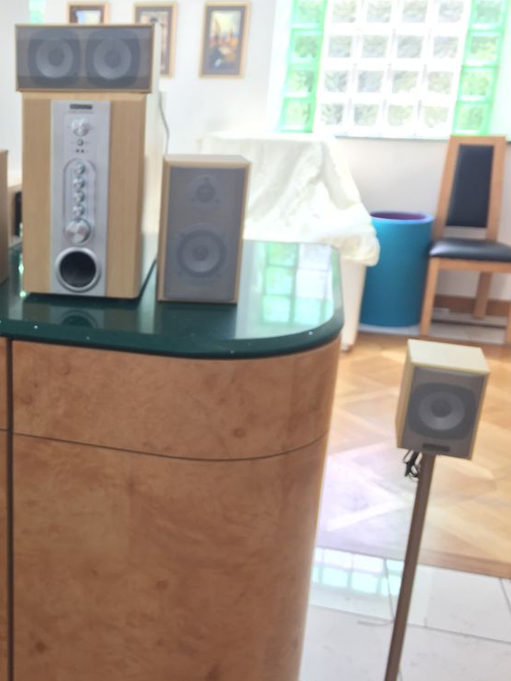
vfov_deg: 47.9
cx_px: 64
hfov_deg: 35.0
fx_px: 768
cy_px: 341
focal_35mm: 39
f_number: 2.2
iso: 32
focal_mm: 4.15
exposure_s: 1/33
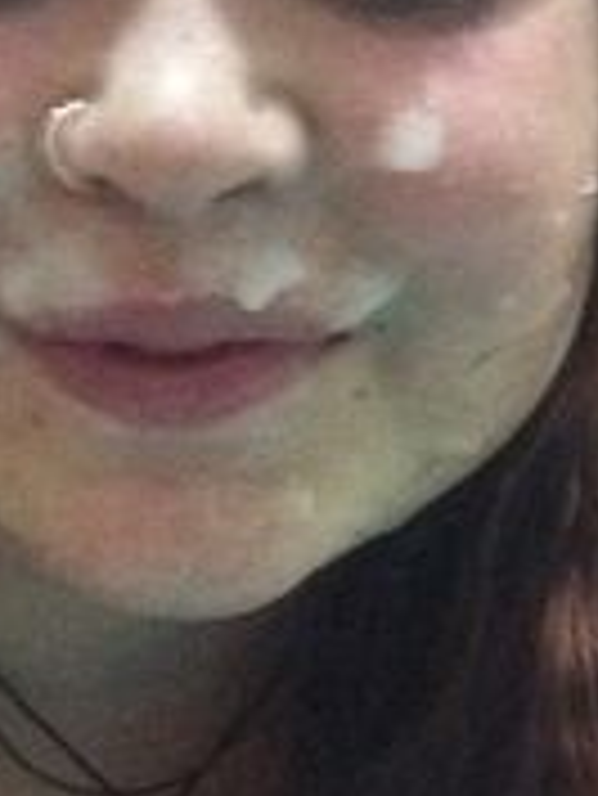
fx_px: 1610
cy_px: 490
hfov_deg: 20.9
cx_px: 418
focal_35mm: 70
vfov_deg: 27.7
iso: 1250
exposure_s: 1/17
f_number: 2.4
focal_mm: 2.15
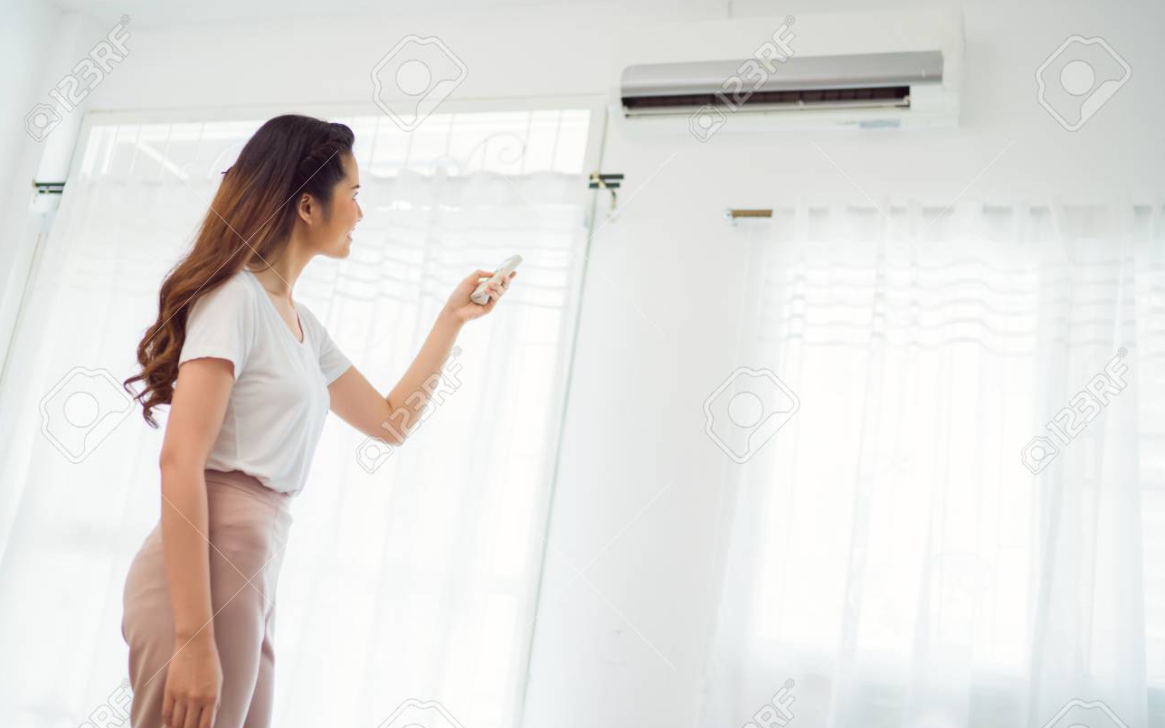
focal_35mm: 36
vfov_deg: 35.3
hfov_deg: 54.0
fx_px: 1143
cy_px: 378
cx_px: 578
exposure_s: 1/125
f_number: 1.4
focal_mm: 35
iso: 160
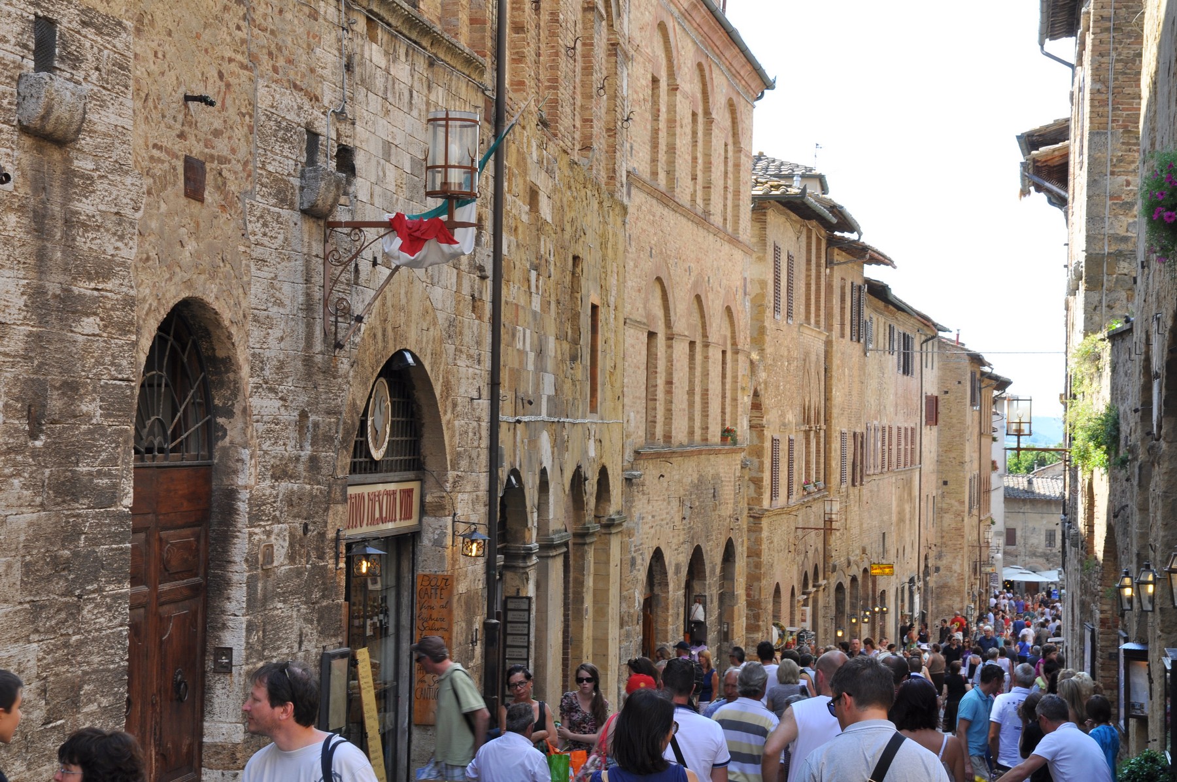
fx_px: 2351
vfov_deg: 18.9
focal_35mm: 72
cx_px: 588
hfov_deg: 28.1
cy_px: 391
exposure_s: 1/60
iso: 200
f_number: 10
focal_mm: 48
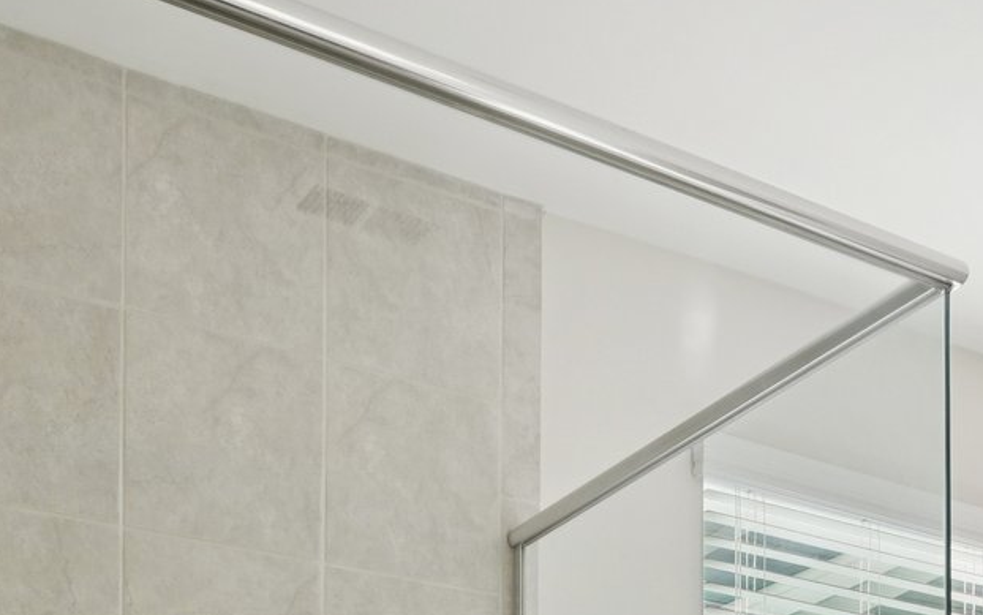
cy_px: 1060
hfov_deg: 35.7
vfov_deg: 18.5
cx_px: 471
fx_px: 1527
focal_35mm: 57
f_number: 8
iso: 400
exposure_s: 1/125
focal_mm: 17
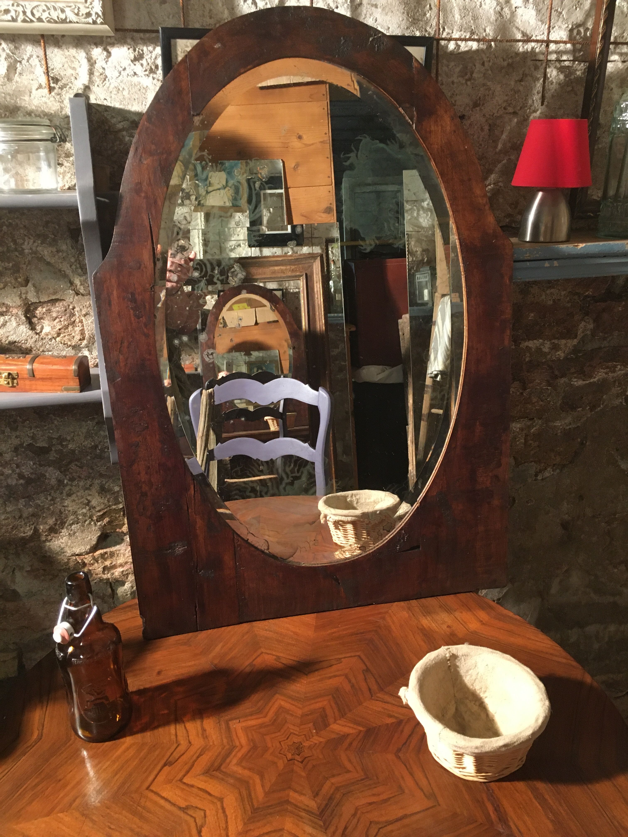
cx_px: 314
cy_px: 418
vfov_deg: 61.7
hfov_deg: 48.2
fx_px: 701
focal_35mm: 29
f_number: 2.2
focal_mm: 4.15
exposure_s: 1/33
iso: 200
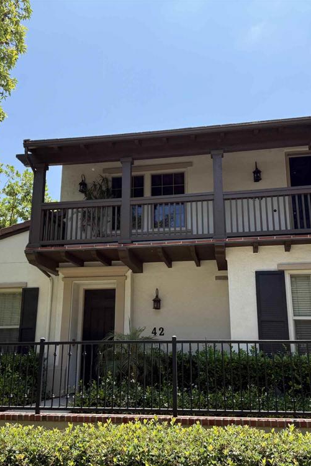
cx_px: 153
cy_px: 237
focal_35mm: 34
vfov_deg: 55.8
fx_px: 441
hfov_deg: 38.9
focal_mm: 6.76
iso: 100
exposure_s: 1/2299
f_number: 1.78
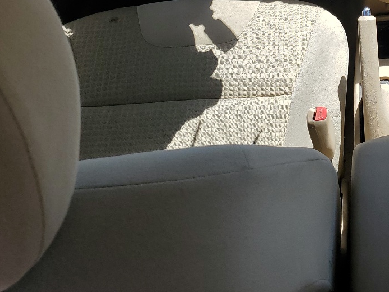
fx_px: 674
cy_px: -32
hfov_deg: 30.3
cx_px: 374
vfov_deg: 22.9
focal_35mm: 60
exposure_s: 1/1667
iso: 50
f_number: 1.5
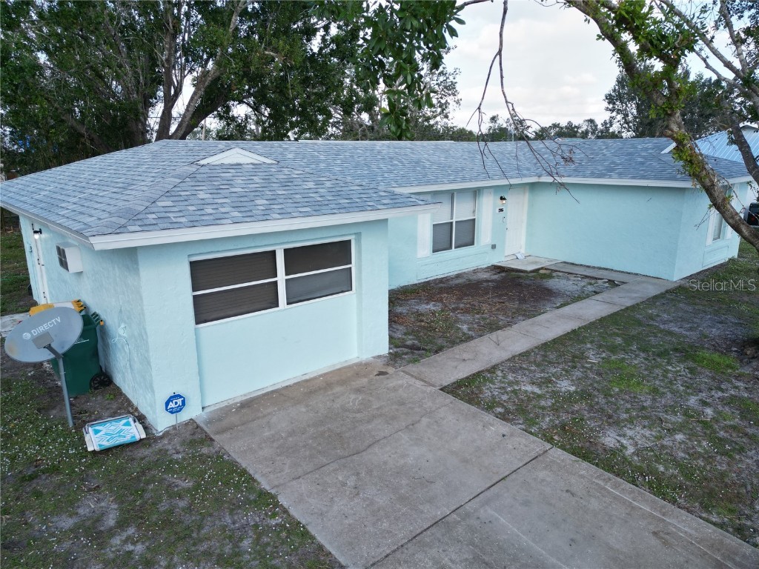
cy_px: 284
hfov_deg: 71.6
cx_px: 380
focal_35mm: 24
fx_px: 526
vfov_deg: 56.8
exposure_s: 1/1250
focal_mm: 6.72
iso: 200
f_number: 1.7
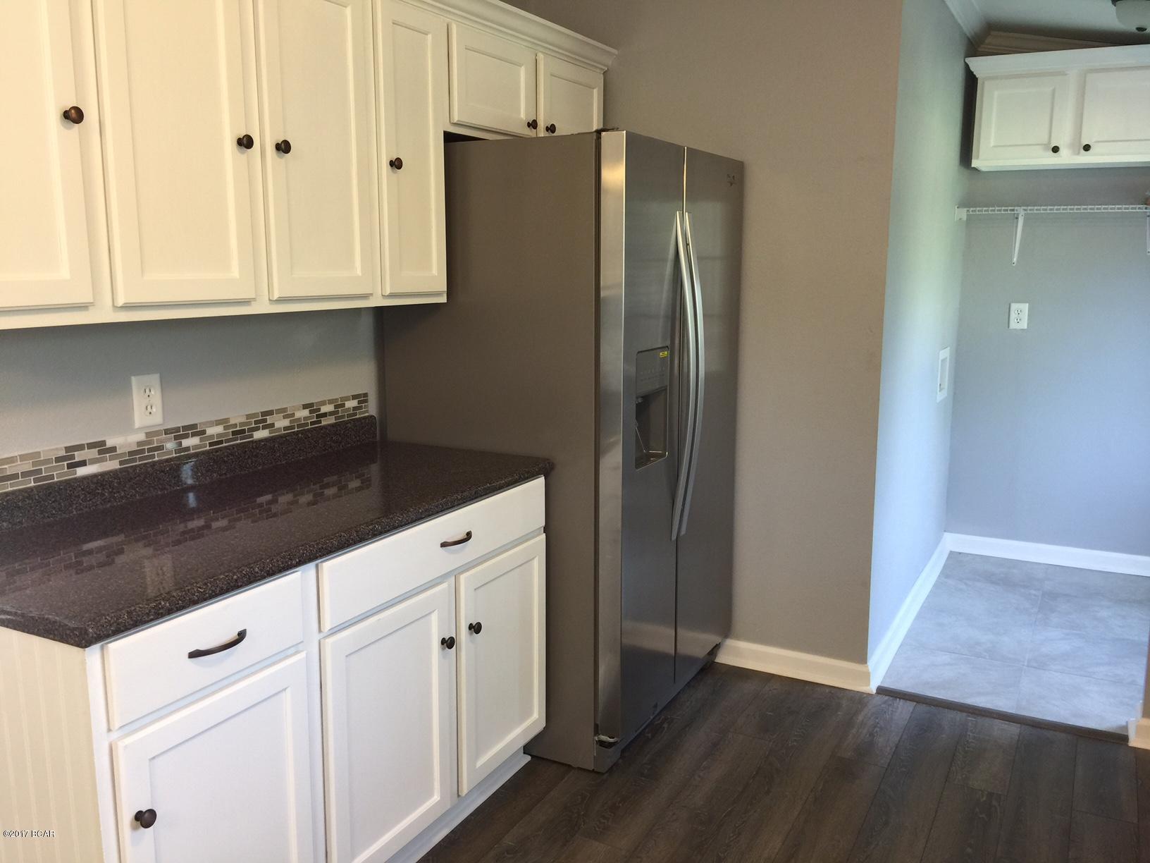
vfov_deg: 48.2
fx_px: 963
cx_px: 575
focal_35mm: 29
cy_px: 432
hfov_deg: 61.7
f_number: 2.2
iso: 32
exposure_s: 1/15
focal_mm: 4.15
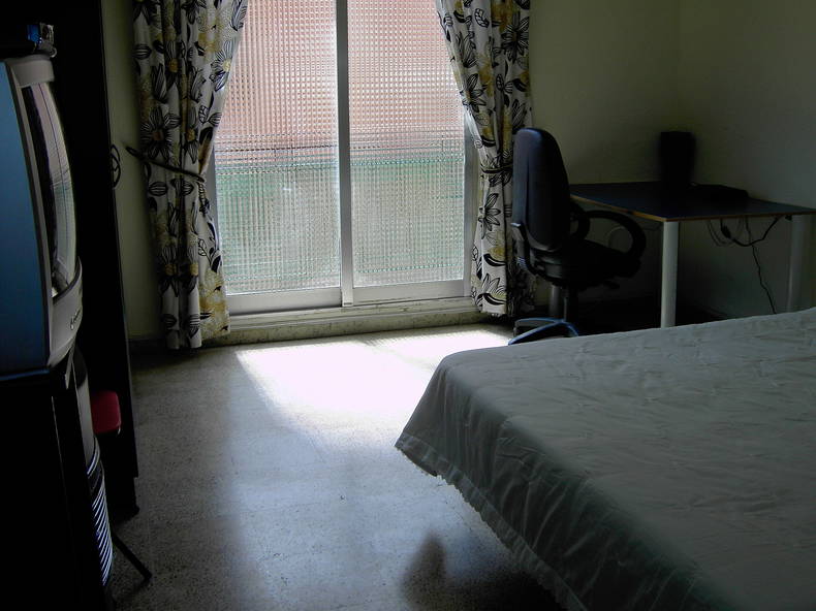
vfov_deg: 40.7
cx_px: 408
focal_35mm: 35
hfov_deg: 52.6
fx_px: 825
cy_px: 306
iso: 100
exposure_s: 1/125
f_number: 4.8
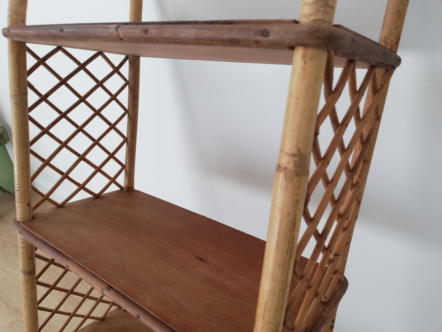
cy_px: 166
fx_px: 332
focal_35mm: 26
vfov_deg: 53.1
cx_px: 221
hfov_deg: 67.3
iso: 64
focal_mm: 3.81
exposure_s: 1/100
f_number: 2.2
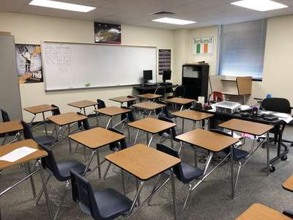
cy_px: 110
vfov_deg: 49.7
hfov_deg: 63.4
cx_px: 146
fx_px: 237
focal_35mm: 28
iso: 40
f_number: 1.8
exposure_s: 1/20
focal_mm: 4
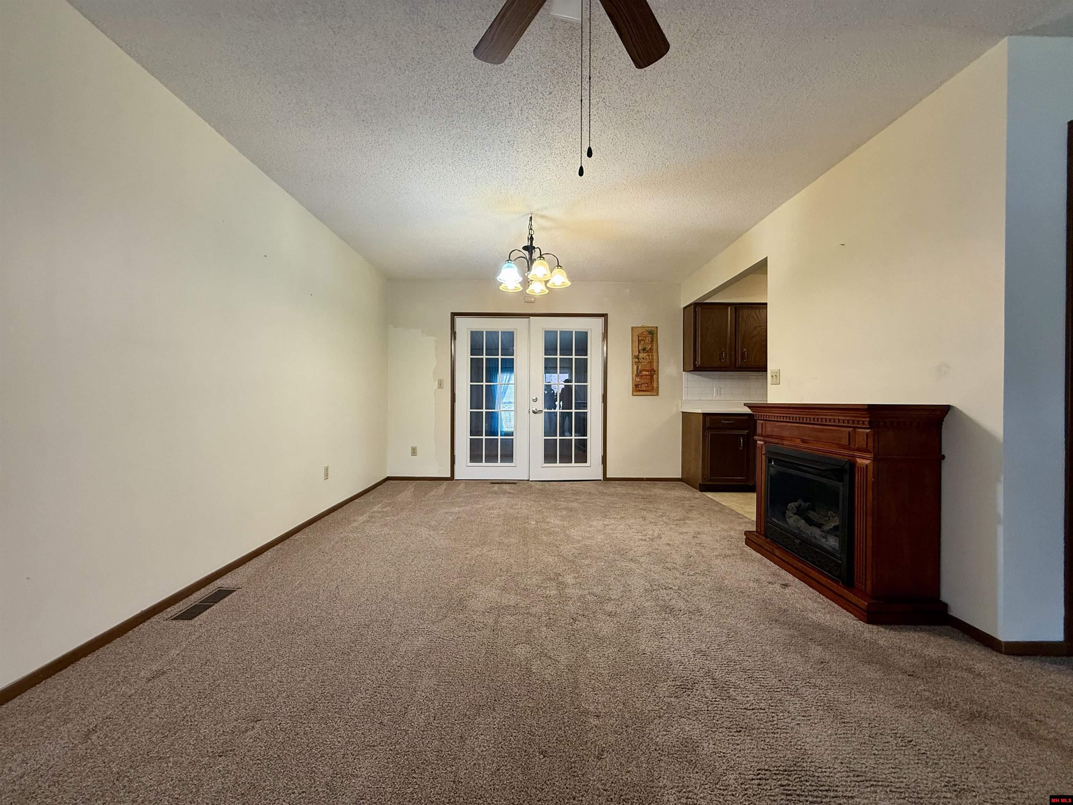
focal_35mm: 14
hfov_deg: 102.1
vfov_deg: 85.7
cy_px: 402
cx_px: 536
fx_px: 434
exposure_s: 1/60
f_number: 2.2
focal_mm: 2.22
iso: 160
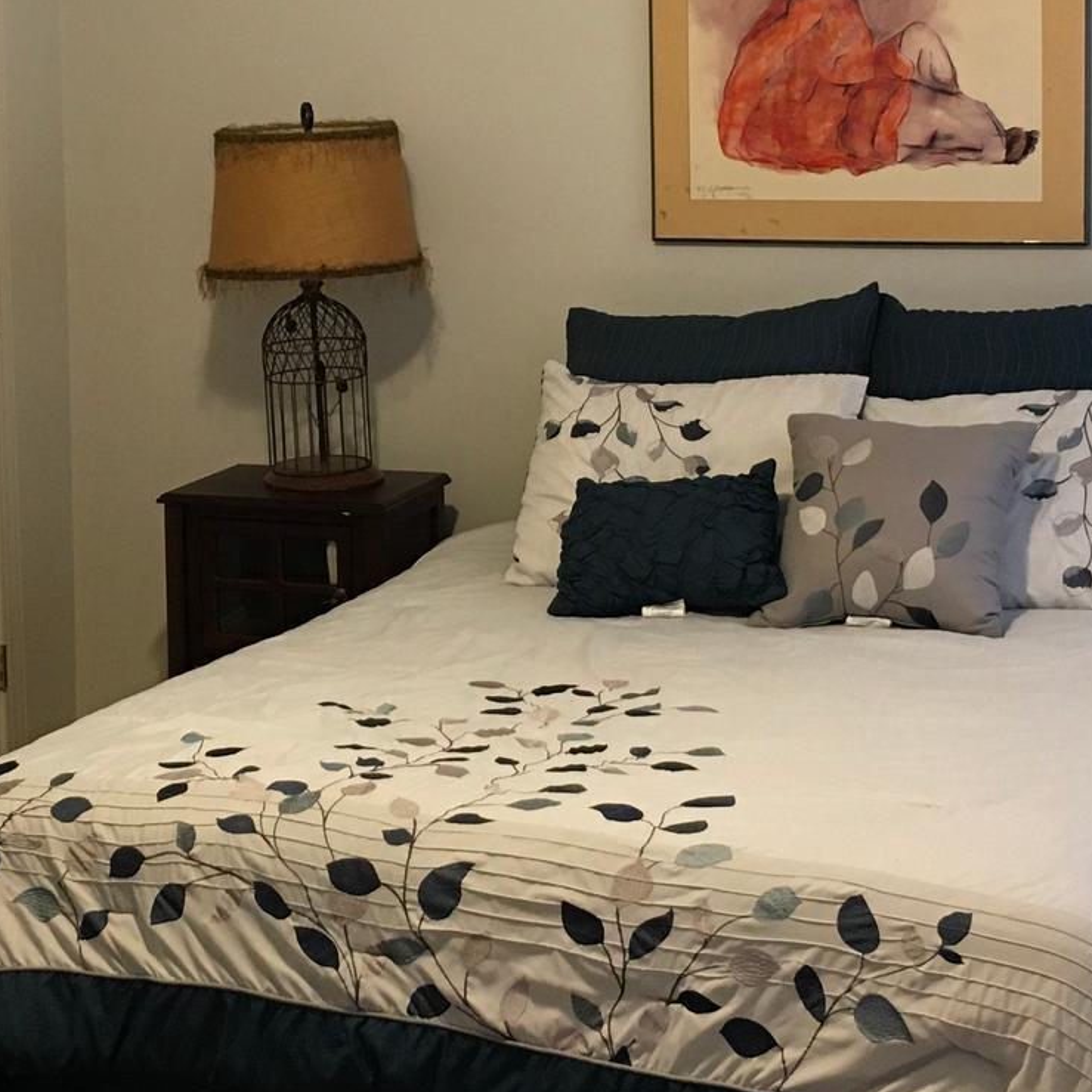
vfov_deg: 24.1
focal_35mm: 71
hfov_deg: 24.3
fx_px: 2534
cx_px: 488
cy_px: 279
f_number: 2.2
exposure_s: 1/30
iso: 125
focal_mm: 4.15
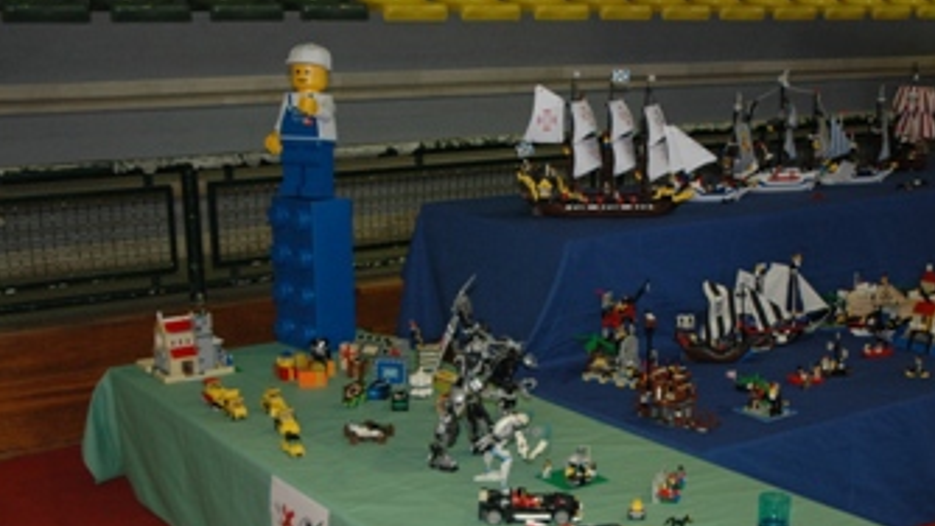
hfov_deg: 39.4
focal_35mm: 53
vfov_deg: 22.5
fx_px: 1307
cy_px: 403
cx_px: 468
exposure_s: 1/60
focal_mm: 25
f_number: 3.8
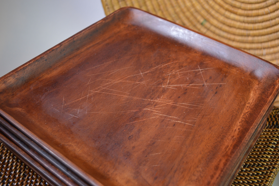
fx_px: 302
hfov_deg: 49.6
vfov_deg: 34.1
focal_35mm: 39
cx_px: 140
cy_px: 93
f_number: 4.2
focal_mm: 26
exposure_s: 1/60
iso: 450
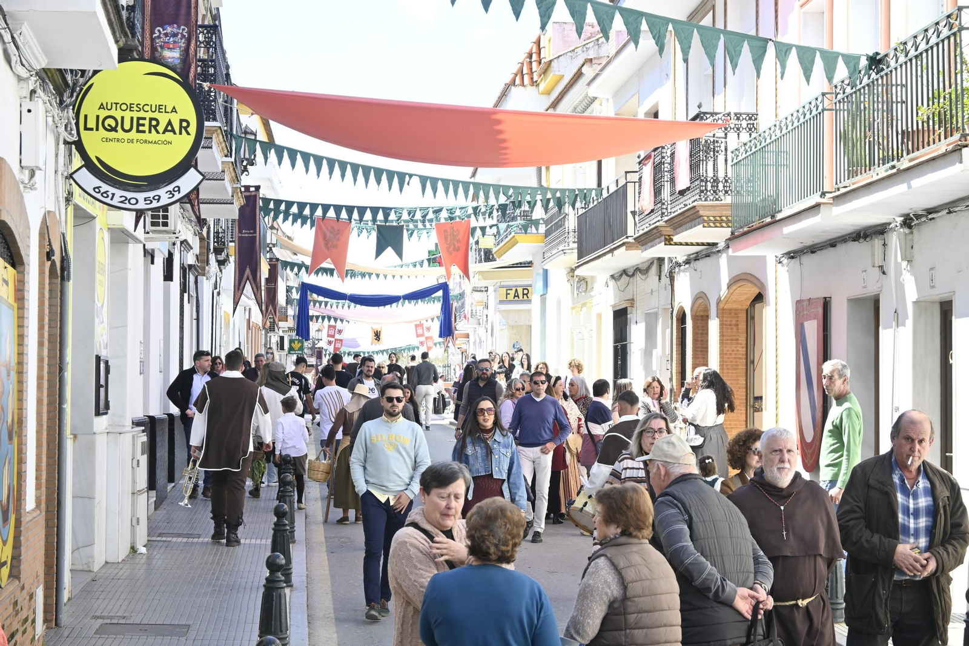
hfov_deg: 27.0
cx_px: 484
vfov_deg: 18.2
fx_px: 2018
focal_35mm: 75
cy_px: 323
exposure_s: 1/250
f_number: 6.3
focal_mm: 50
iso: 320
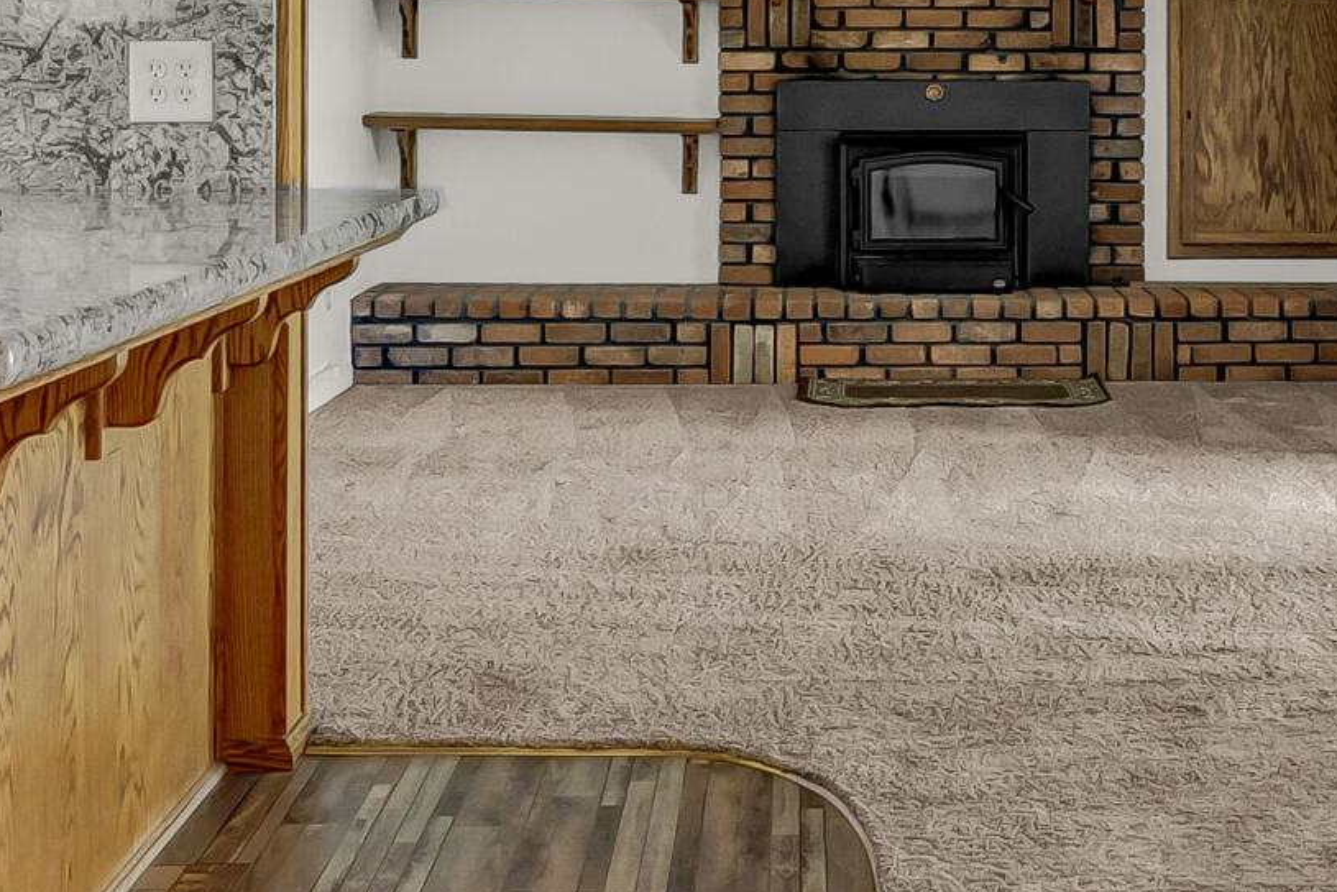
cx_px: 828
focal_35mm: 59
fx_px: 2191
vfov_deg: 22.4
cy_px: 59
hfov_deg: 33.8
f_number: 10
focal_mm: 16
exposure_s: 1/25
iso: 1600
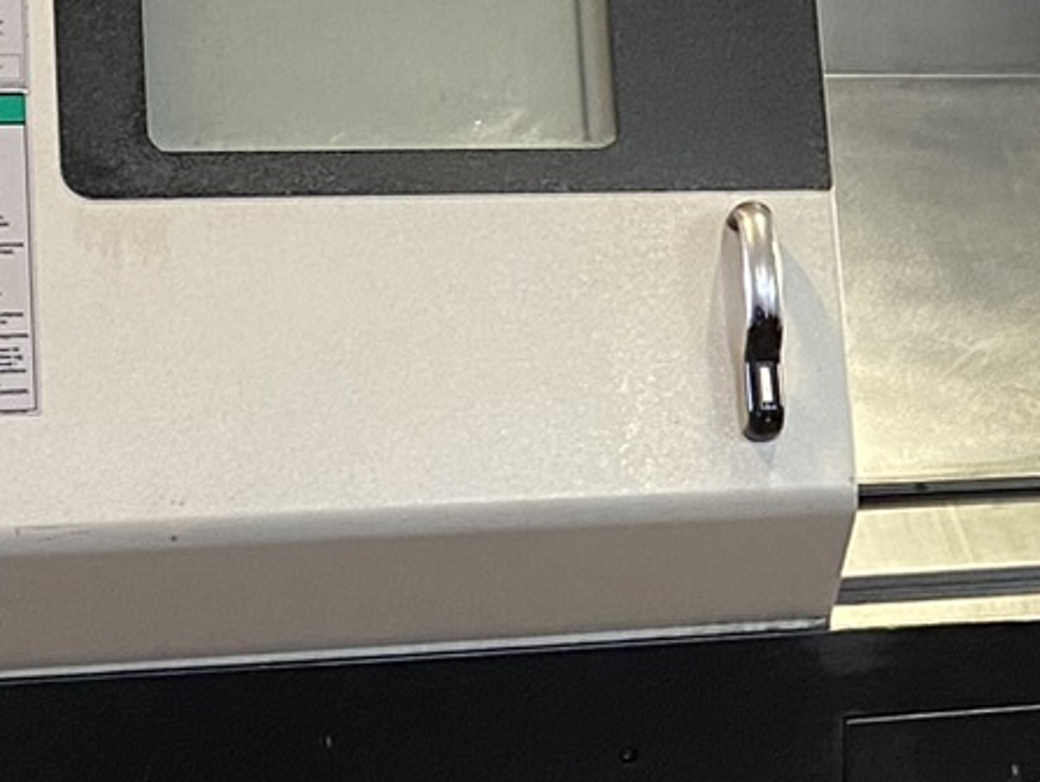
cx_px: 1605
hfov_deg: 15.2
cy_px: 410
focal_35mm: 119
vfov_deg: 12.5
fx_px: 3578
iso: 320
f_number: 1.8
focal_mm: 4.25
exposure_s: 1/50
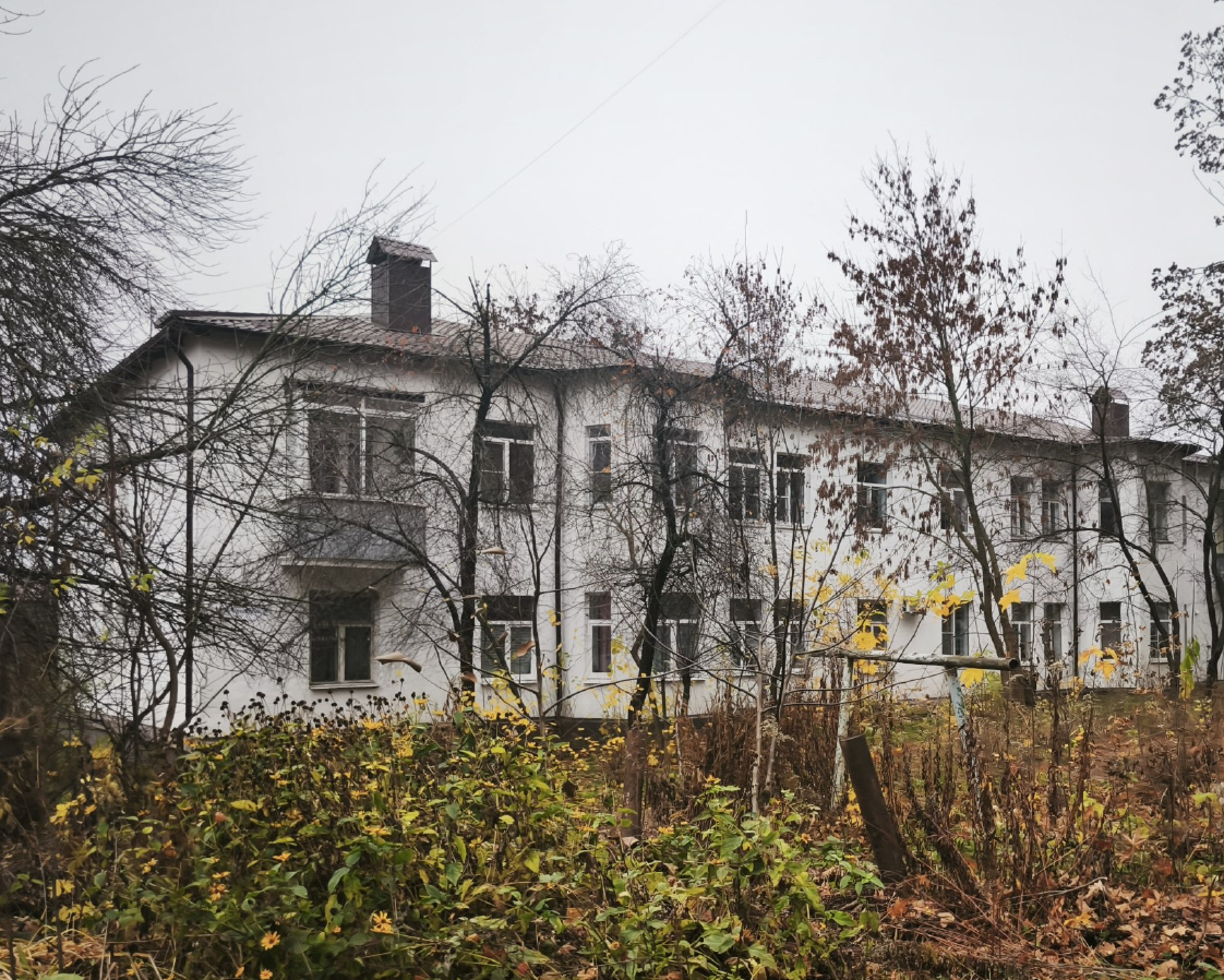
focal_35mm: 26
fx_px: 942
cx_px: 700
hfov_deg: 65.7
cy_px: 503
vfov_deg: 54.9
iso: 80
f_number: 1.7
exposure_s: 1/229
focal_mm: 5.35
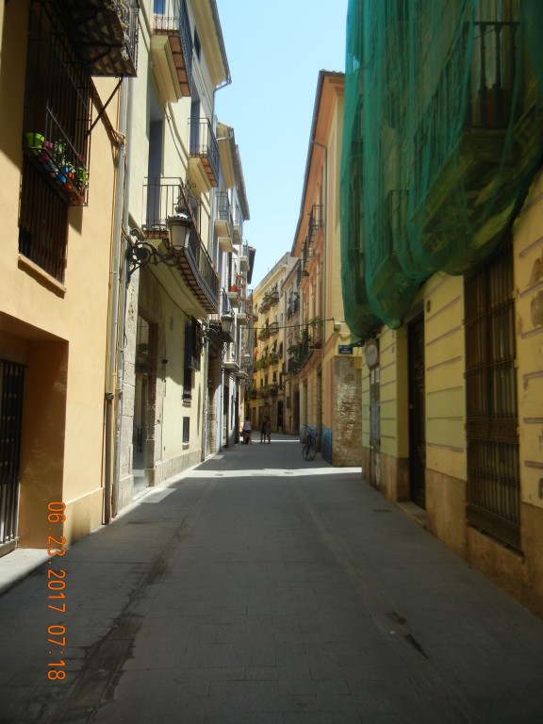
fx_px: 627
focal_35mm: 30
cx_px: 272
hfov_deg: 46.8
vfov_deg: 60.0
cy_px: 362
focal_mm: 5.4
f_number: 3.5
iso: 160
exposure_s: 1/754
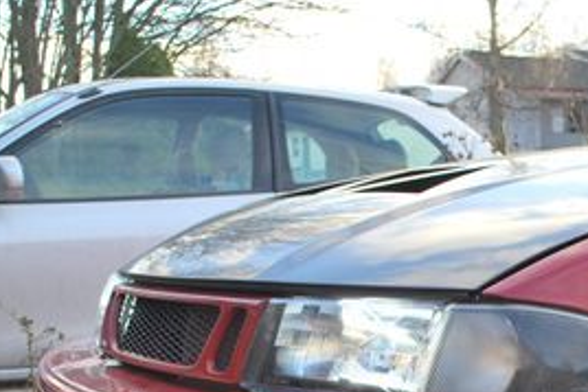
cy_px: 431
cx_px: 483
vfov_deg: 15.5
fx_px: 1405
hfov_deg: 23.2
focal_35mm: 86
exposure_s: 1/125
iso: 180
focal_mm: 24
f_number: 5.6
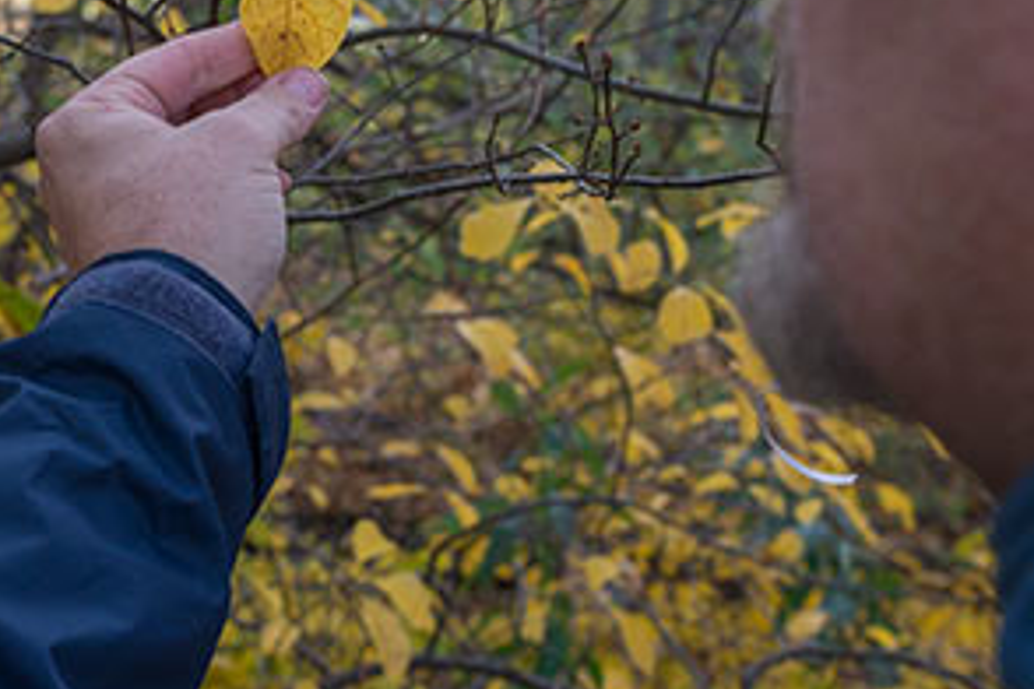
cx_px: 591
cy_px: 62
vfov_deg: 18.8
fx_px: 2039
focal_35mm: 71
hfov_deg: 28.4
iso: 400
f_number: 6.7
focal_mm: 36
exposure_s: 1/250
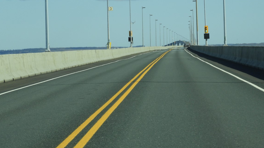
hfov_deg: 10.5
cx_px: 158
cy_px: 34
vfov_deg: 5.9
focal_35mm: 206
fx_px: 1442
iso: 100
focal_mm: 26.9
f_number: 5.2
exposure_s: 1/640
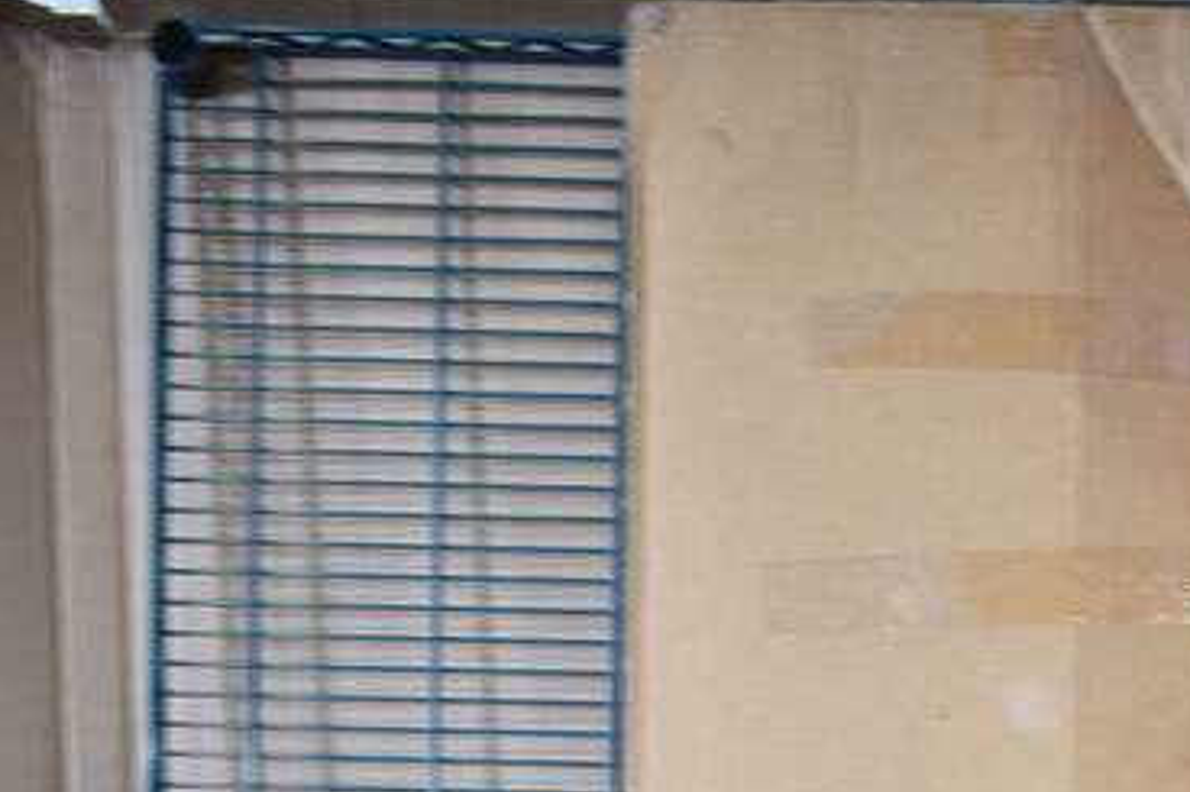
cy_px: 1350
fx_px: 2214
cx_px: 773
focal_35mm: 67
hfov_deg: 29.9
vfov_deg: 17.2
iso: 560
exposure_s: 1/30
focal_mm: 18
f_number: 3.5
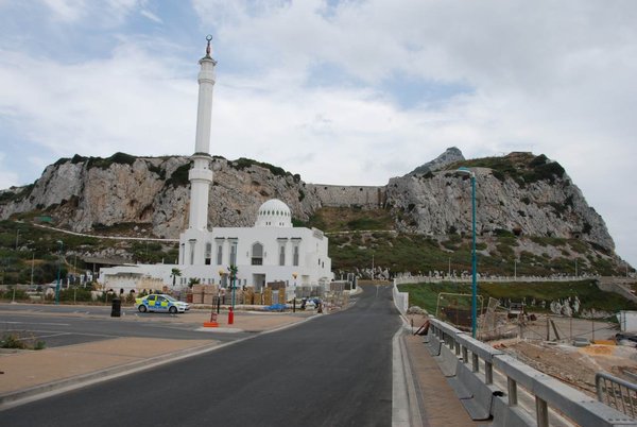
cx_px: 318
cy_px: 214
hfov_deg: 61.9
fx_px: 532
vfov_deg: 43.7
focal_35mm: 30
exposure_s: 1/180
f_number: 6.7
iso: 100
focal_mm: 20
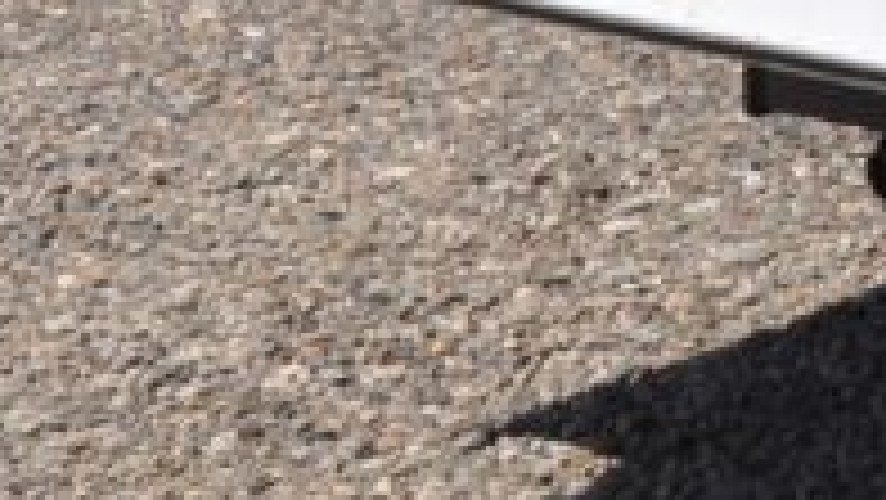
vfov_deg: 5.4
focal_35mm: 212
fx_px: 4983
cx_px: 1911
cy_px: -995
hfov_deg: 9.4
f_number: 10
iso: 500
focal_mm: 26
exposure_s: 1/400
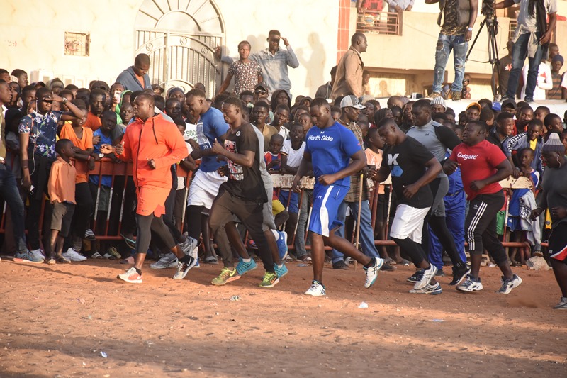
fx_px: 3307
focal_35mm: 210
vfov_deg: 6.5
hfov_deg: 9.8
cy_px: 189
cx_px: 284
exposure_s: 1/640
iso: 1000
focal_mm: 140
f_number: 5.6
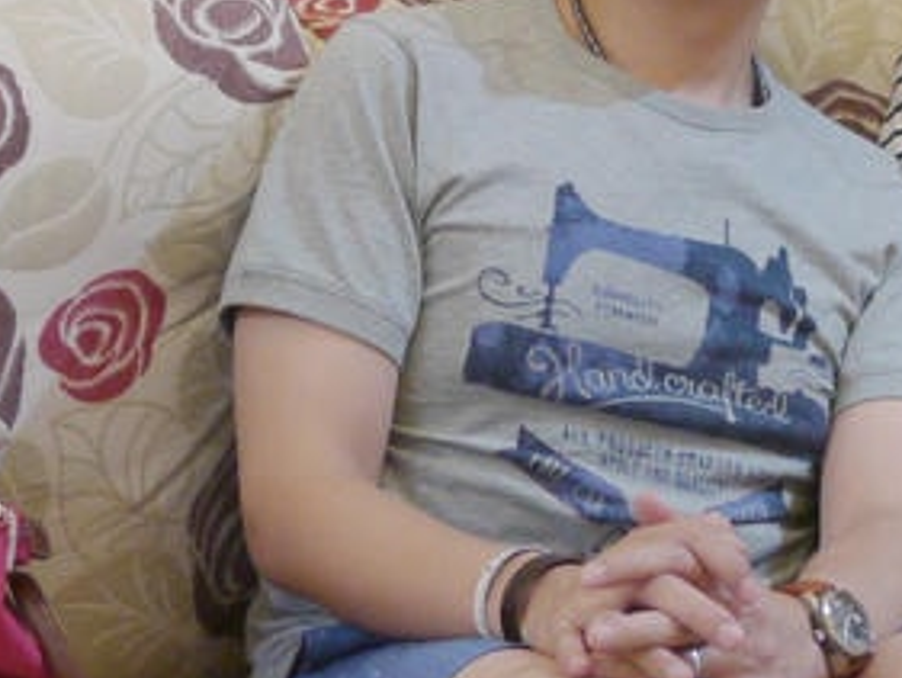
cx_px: 1069
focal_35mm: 171
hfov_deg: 11.3
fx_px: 4458
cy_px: -6
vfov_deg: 8.6
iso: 320
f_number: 1.7
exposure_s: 1/60
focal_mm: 20
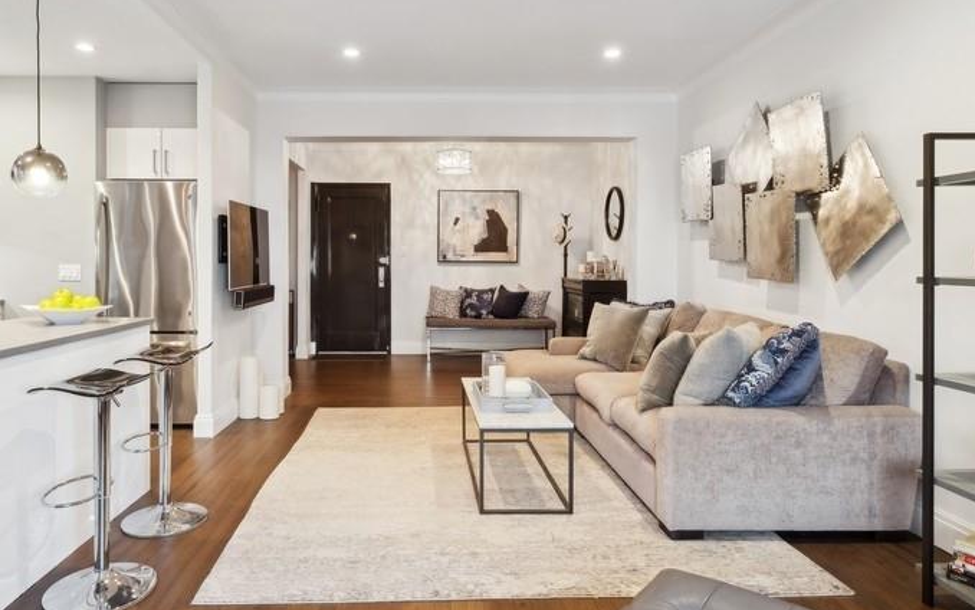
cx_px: 429
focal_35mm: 23
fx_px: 611
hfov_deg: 76.8
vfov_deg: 53.0
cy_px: 286
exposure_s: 1/3.33
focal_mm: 11
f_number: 9
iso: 320
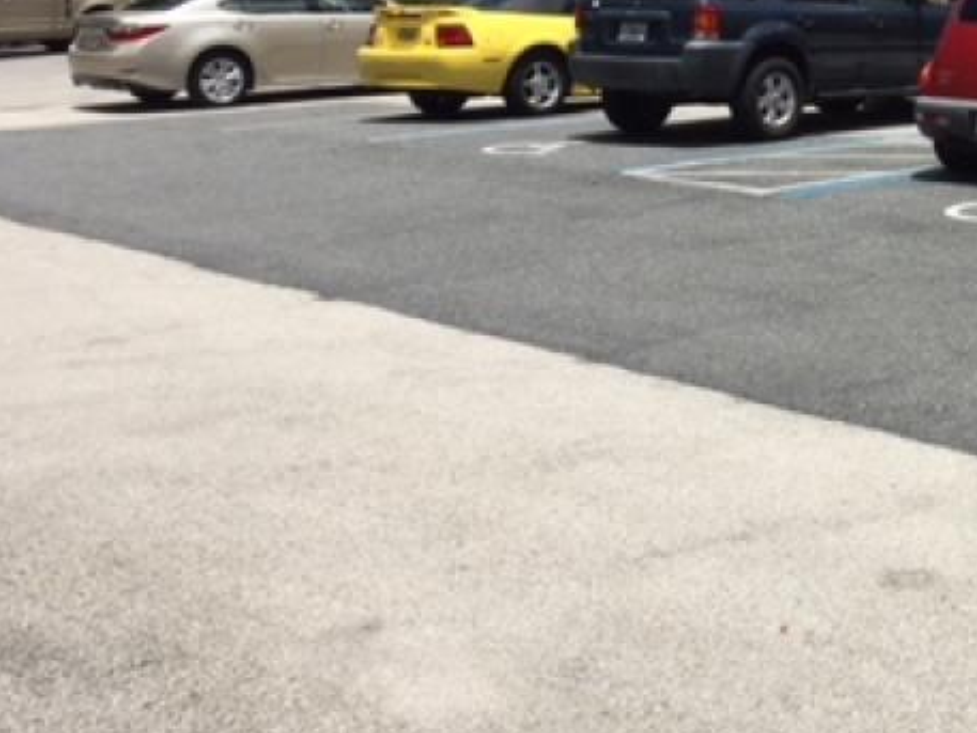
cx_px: 1020
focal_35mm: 65
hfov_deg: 27.7
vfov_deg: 21.9
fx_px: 1835
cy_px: 28
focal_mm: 4.15
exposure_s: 1/2639
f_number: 2.2
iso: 32
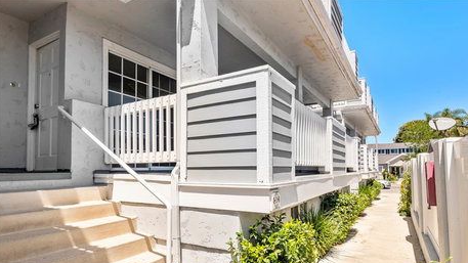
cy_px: 161
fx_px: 273
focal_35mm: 22
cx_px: 240
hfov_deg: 81.2
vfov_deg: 51.1
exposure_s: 1/1600
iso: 800
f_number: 9
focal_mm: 20
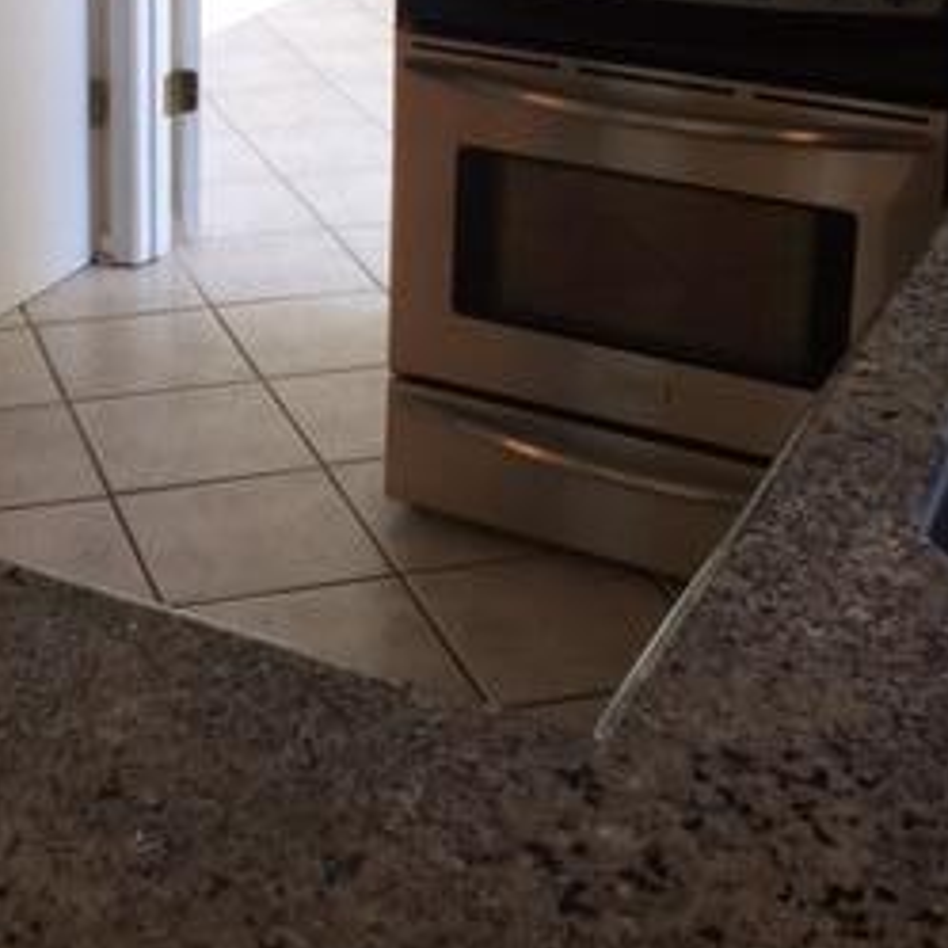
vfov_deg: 24.9
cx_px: 259
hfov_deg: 25.8
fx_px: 2045
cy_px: 8
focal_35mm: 66
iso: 32
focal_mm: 4.15
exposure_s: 1/40
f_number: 2.2
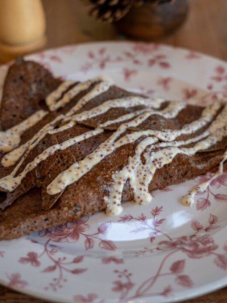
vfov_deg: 27.8
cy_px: 131
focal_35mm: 70
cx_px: 128
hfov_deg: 21.0
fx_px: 612
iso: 160
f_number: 2.8
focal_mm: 50
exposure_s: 1/50
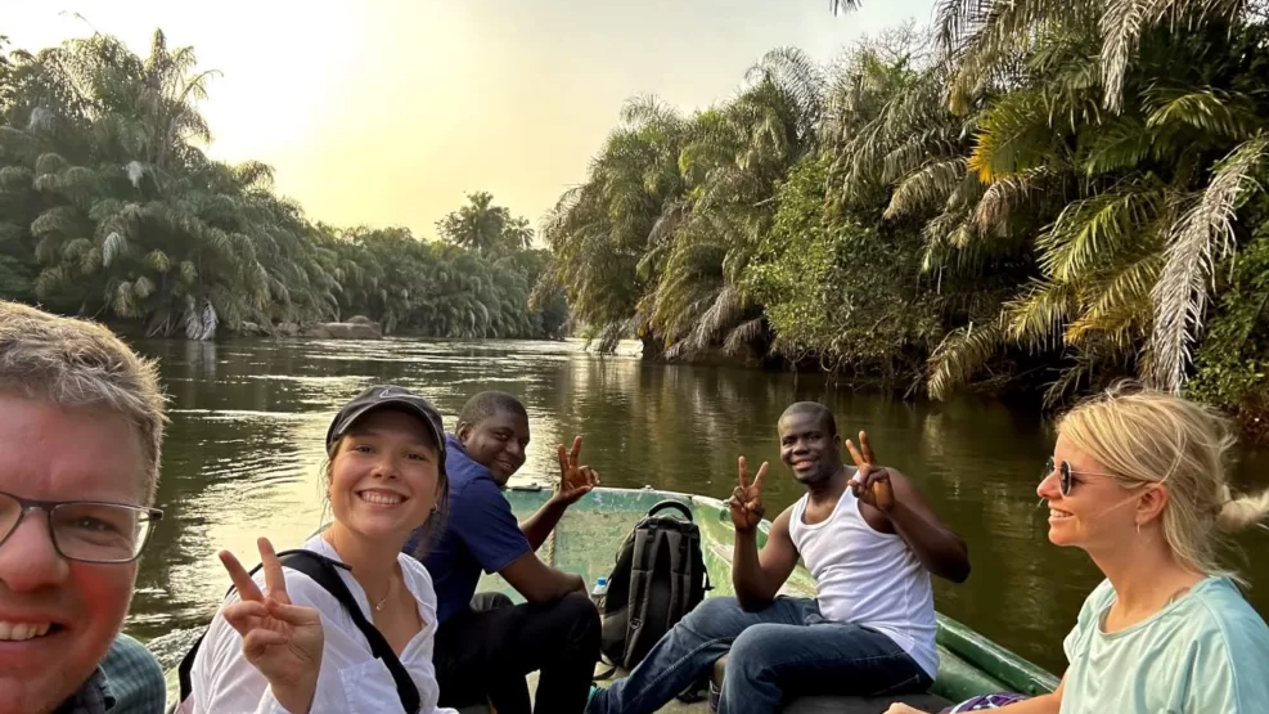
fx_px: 875
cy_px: 423
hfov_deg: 71.9
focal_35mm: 26
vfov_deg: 44.2
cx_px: 633
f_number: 1.9
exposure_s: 1/142
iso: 40
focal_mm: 2.69
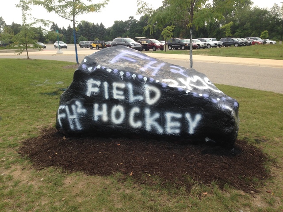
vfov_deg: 42.9
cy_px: 106
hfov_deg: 55.4
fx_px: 270
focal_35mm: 33
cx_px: 142
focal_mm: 4.12
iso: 50
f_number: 2.4
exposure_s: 1/359
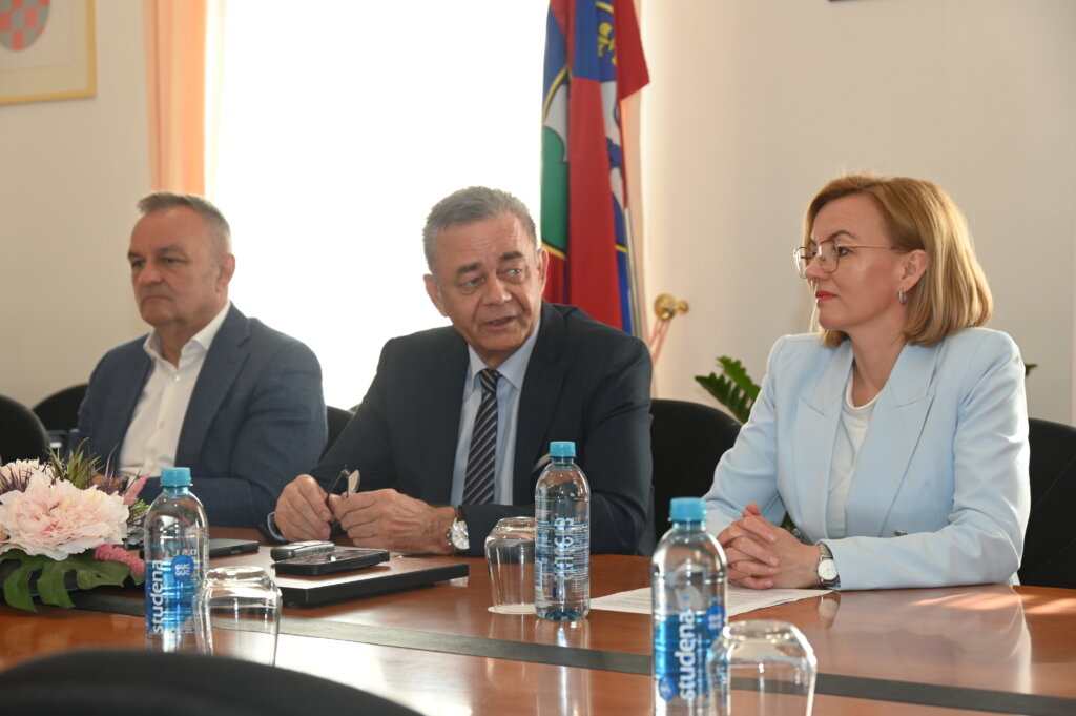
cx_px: 538
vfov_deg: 20.3
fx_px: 2001
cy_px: 358
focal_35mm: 67
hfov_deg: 30.1
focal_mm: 67
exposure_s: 1/80
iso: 640
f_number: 6
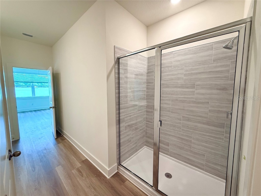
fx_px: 106
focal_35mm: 14
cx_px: 130
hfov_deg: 102.1
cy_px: 98
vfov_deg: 85.7
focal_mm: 2.22
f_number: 2.2
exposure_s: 1/120
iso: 200
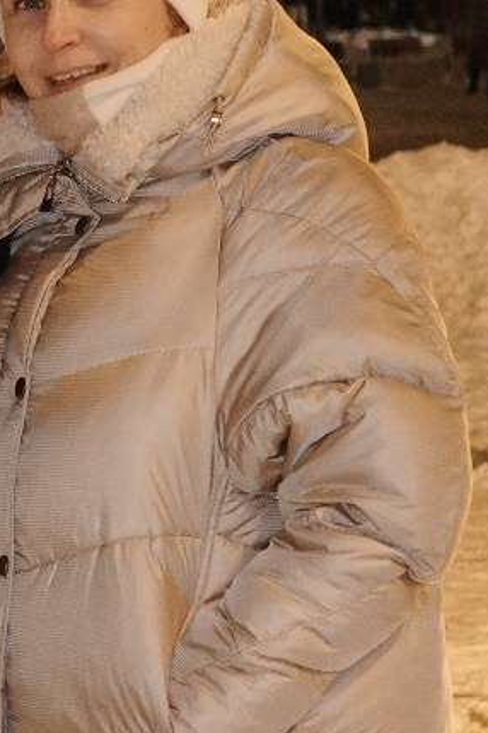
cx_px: -169
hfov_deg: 7.6
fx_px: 3639
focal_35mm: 179
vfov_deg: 11.5
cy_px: 383
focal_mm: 26
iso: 1600
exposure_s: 1/125
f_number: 2.8
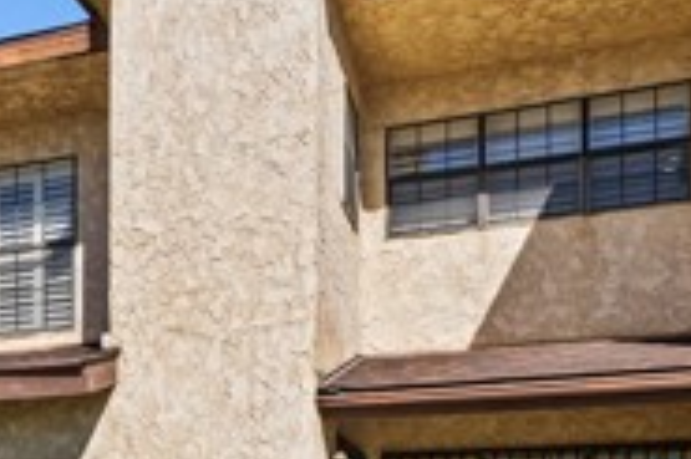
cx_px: 228
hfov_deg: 43.0
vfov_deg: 25.9
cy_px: 580
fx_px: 863
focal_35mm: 45
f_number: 9
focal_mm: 13
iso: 250
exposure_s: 1/320
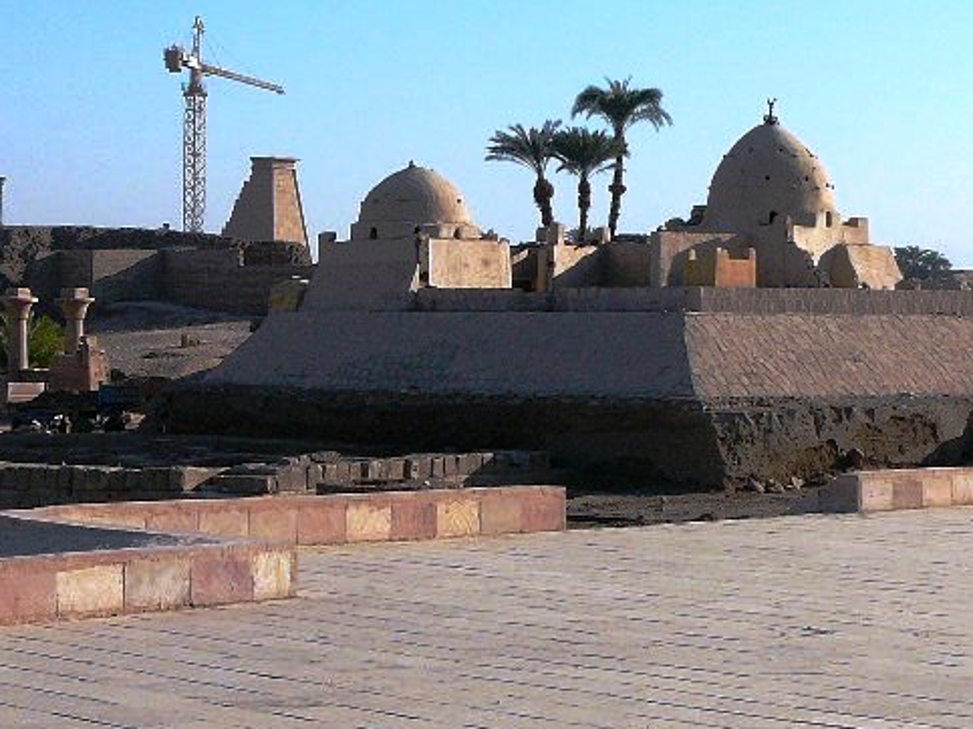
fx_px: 2754
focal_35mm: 98
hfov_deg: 20.0
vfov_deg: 15.1
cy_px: 352
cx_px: 433
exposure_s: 1/400
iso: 80
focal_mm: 8.7
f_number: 5.6
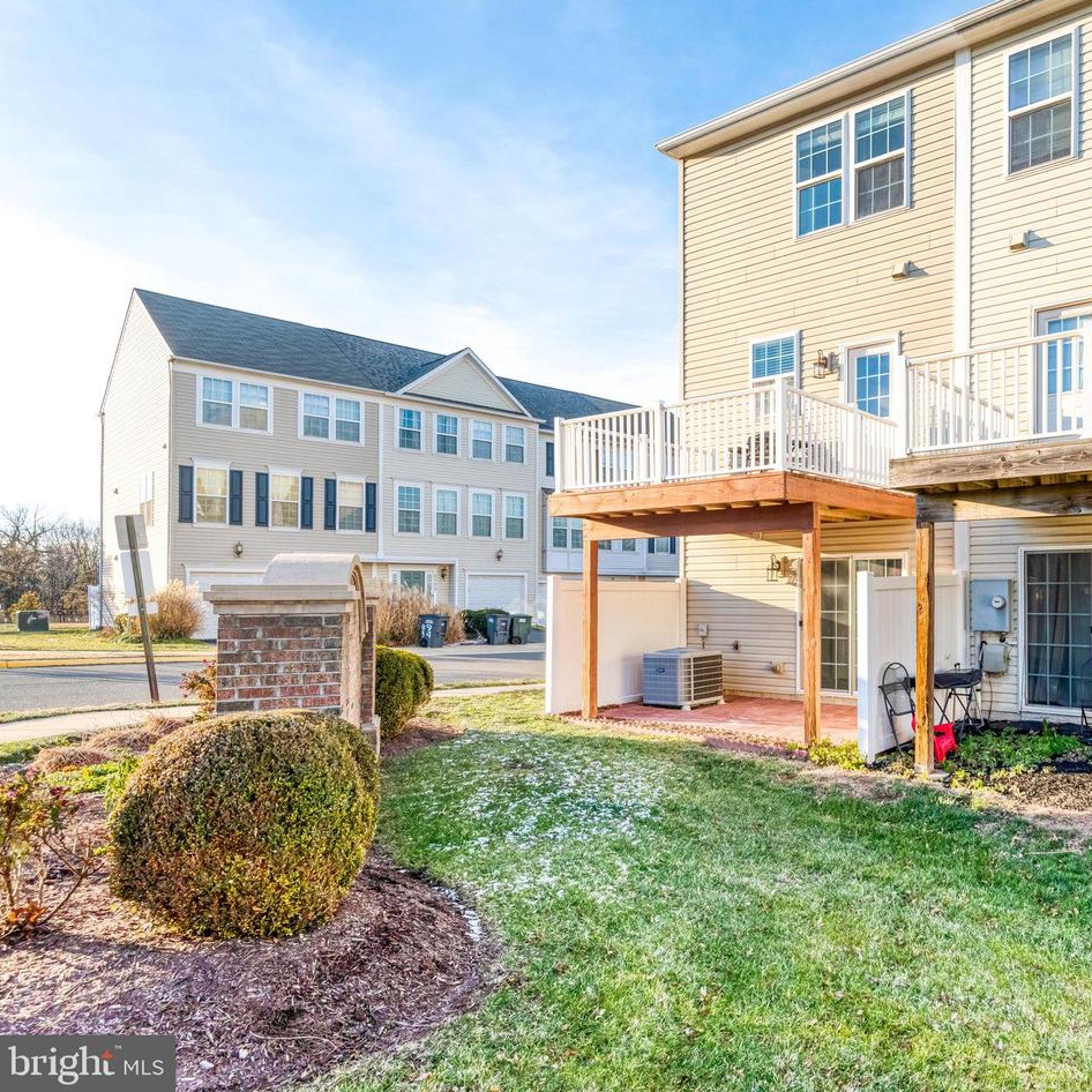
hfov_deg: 65.2
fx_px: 785
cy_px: 540
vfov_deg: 69.6
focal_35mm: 22
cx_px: 827
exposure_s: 1/400
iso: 400
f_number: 8
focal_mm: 17
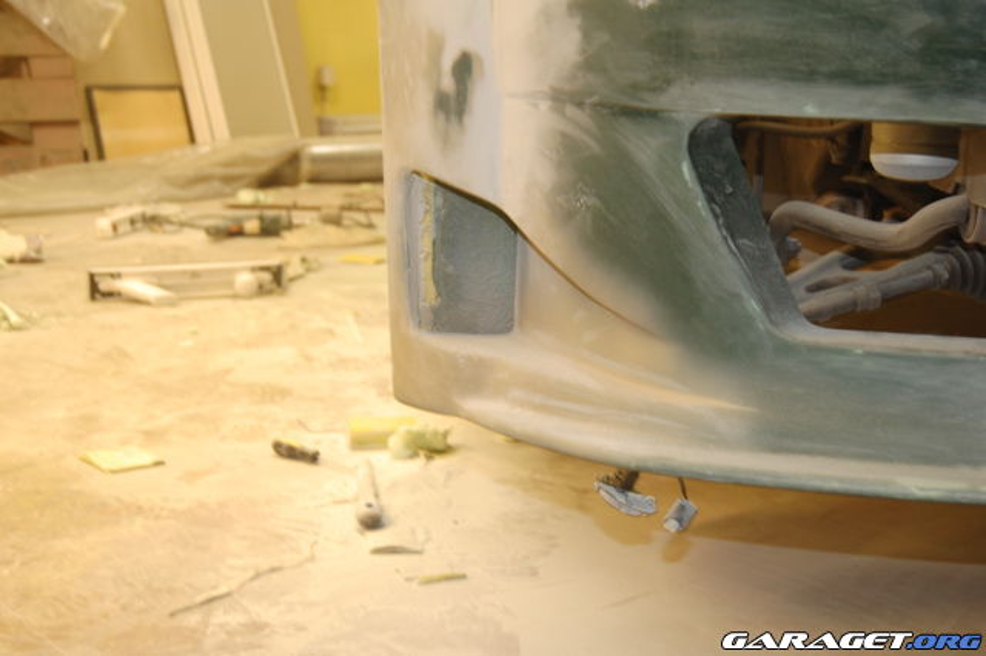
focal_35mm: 57
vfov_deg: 23.8
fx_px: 1560
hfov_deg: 35.1
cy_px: 328
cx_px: 493
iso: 400
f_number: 4.8
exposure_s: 1/5
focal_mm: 38
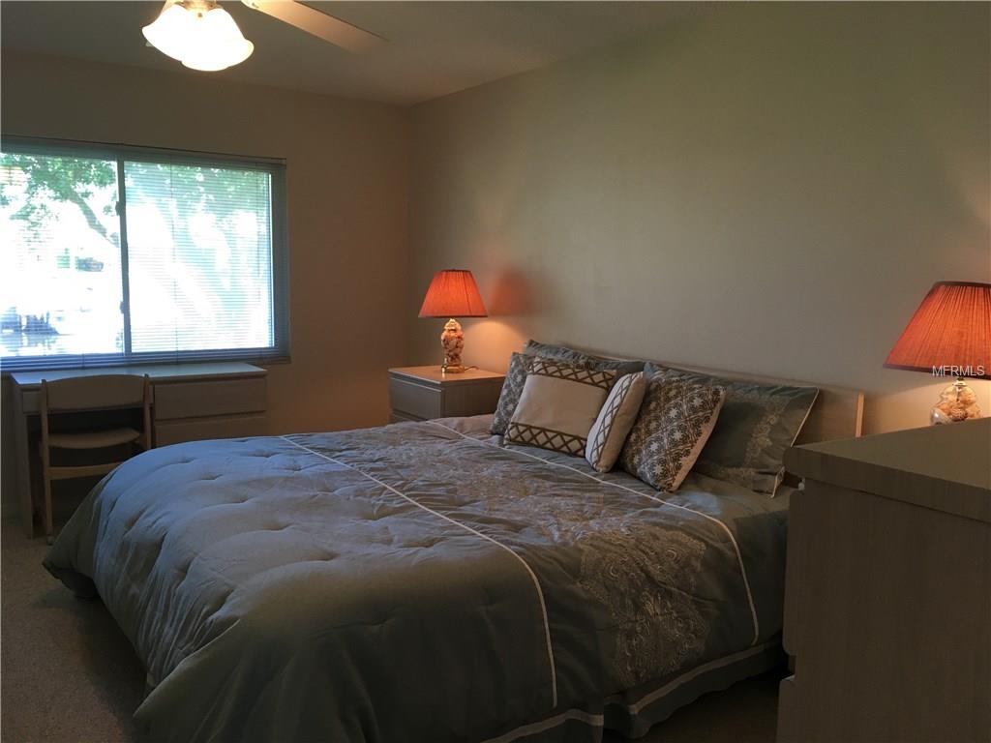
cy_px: 372
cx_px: 496
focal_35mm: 29
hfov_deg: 61.7
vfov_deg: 48.2
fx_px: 830
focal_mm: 4.15
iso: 40
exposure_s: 1/30
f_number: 2.2
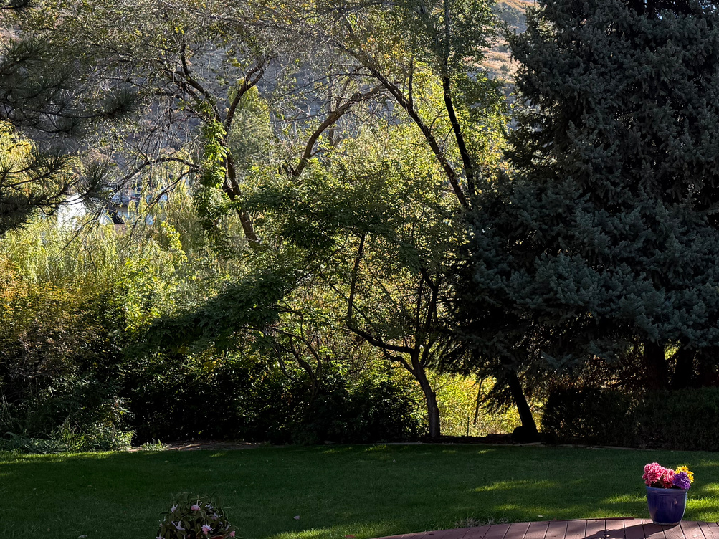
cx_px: 584
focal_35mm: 49
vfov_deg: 29.6
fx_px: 1018
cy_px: 315
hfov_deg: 37.4
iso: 100
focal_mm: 6.76
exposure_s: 1/1046
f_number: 1.78
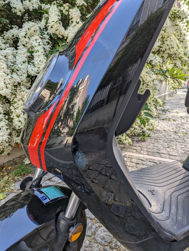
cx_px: 94
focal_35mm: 24
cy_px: 126
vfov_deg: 71.5
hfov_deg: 56.9
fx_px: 174
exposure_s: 1/174
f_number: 1.85
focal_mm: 6.81
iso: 40
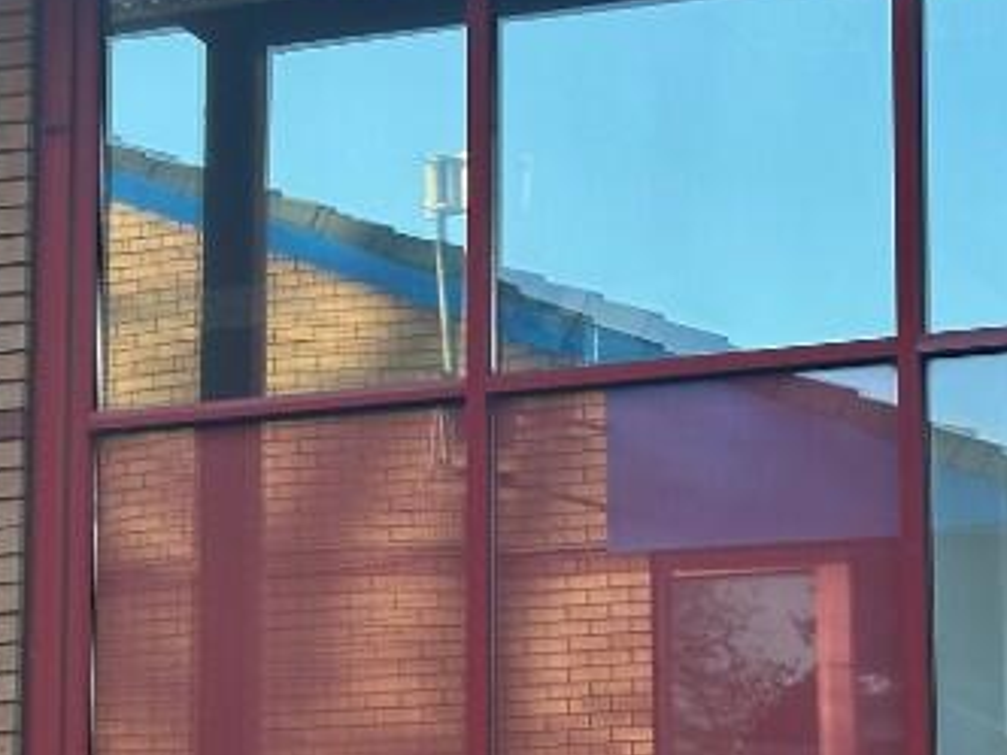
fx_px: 4305
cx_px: 49
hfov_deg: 13.2
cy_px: 488
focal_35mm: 148
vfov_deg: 10.0
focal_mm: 6.86
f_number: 1.78
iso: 64
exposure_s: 1/714
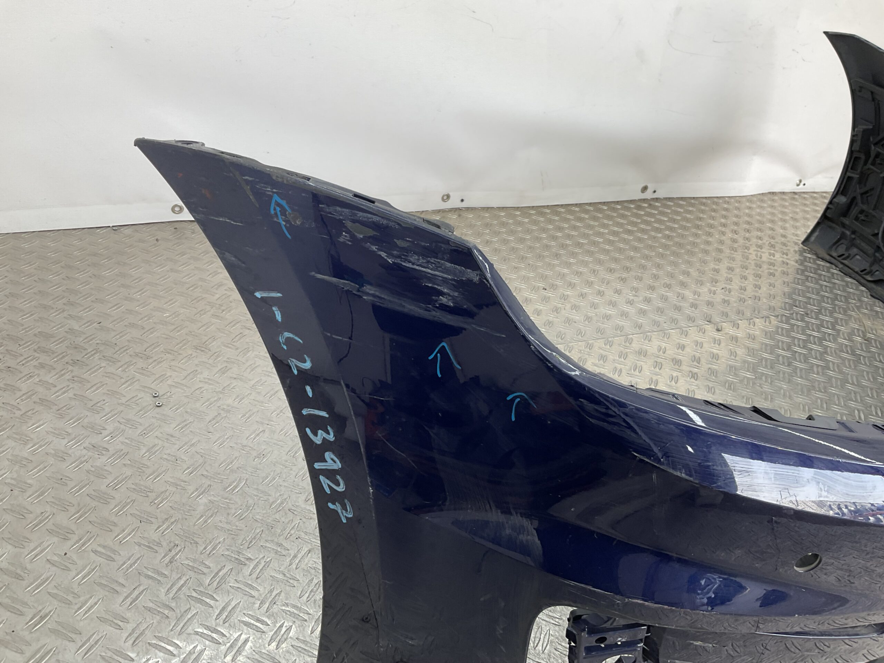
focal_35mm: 29
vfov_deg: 48.2
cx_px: 442
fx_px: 741
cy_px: 332
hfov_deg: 61.7
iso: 16
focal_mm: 3
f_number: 1.8
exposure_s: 1/102
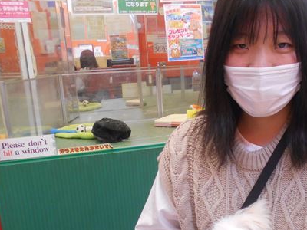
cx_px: 214
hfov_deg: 46.8
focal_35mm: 39
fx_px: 346
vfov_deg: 36.5
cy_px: 149
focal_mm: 4.6
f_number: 3.2
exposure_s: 1/30
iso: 220
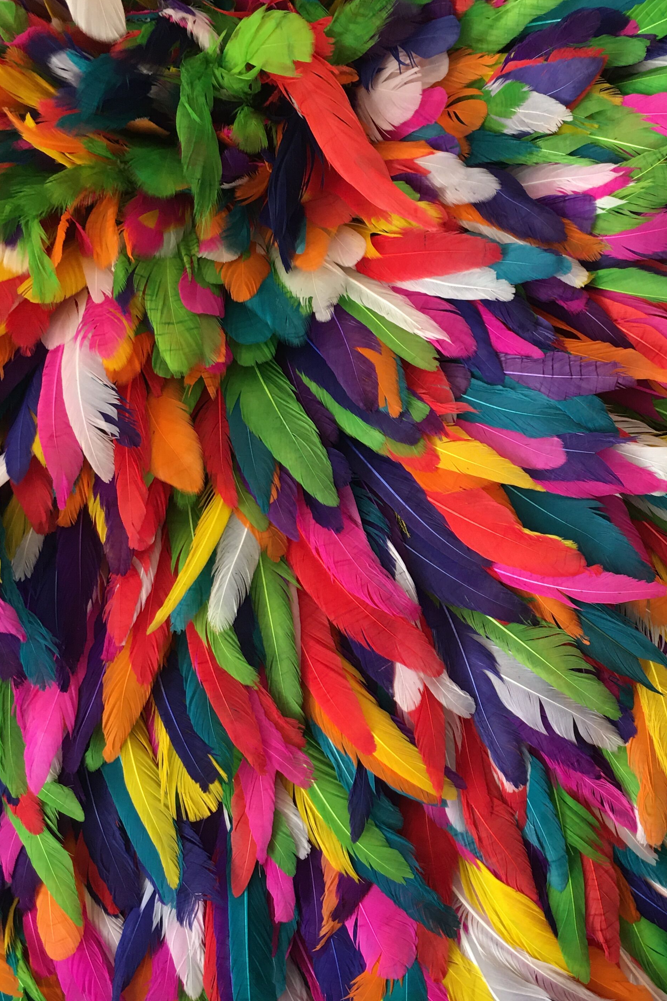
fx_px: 1195
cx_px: 527
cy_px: 559
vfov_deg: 45.4
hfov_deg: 30.5
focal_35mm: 43
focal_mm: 4.15
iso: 32
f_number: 2.2
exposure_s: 1/33
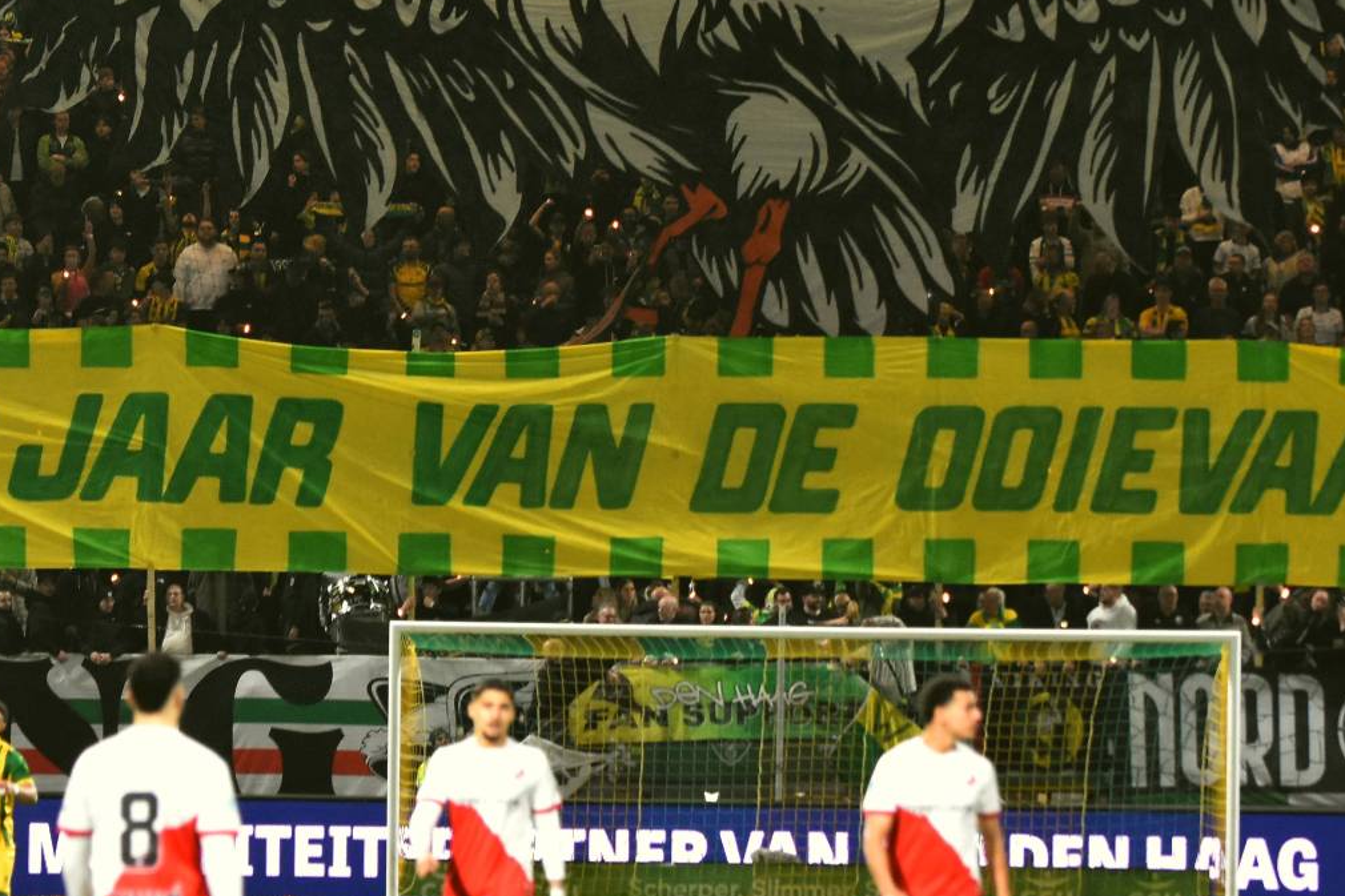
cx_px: 318
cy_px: 136
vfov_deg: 4.7
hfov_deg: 7.0
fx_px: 10982
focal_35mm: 294
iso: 2000
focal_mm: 102
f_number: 2.8
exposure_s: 1/160
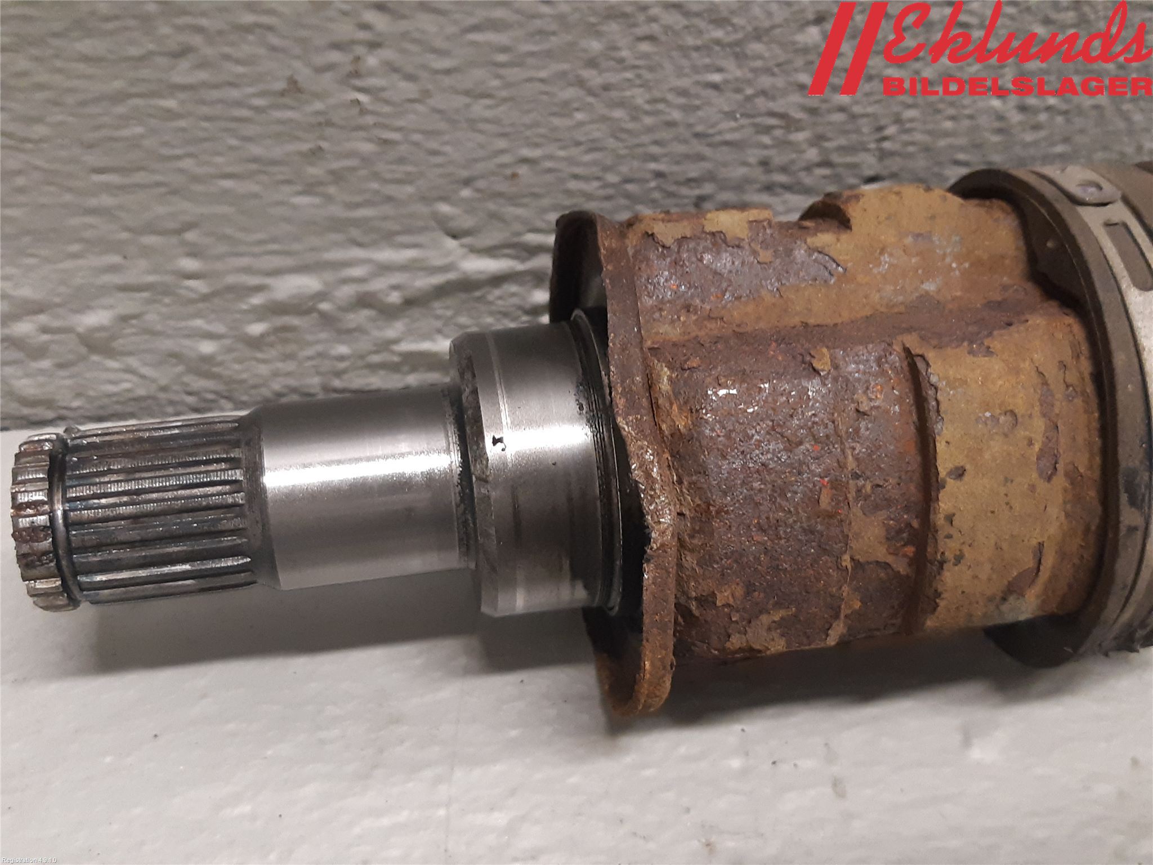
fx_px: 866
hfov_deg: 67.3
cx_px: 576
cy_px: 432
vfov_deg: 53.1
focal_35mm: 26
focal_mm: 3.93
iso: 200
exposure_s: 1/50
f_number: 1.7
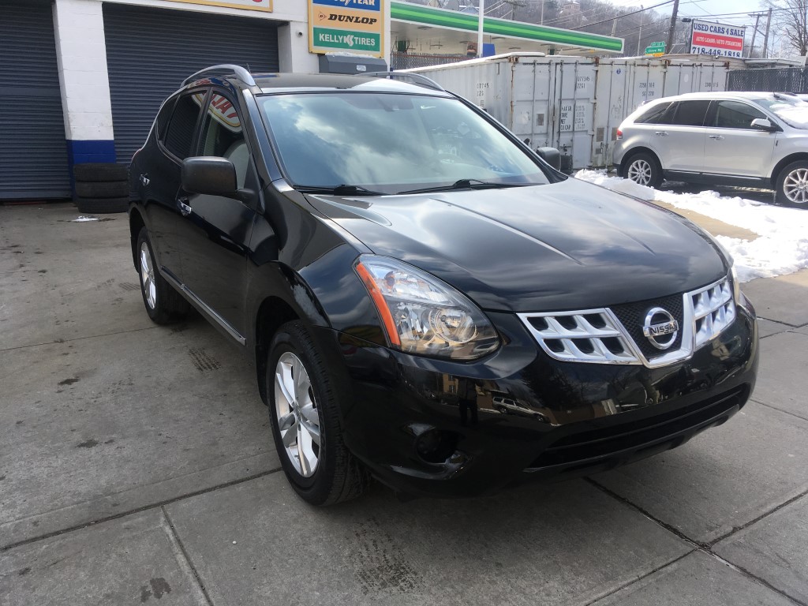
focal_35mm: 29
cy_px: 303
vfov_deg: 48.2
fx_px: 677
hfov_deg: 61.7
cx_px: 404
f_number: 2.2
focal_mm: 4.15
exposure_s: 1/769
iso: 25
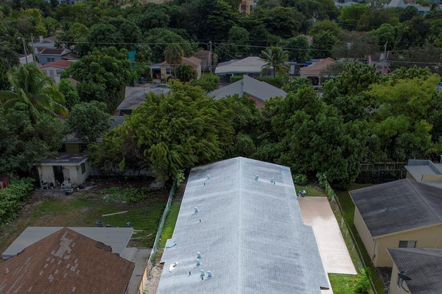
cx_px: 234
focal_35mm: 44
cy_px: 291
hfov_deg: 44.5
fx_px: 540
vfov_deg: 28.7
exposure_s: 1/1000
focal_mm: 8.38
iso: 120
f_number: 2.8
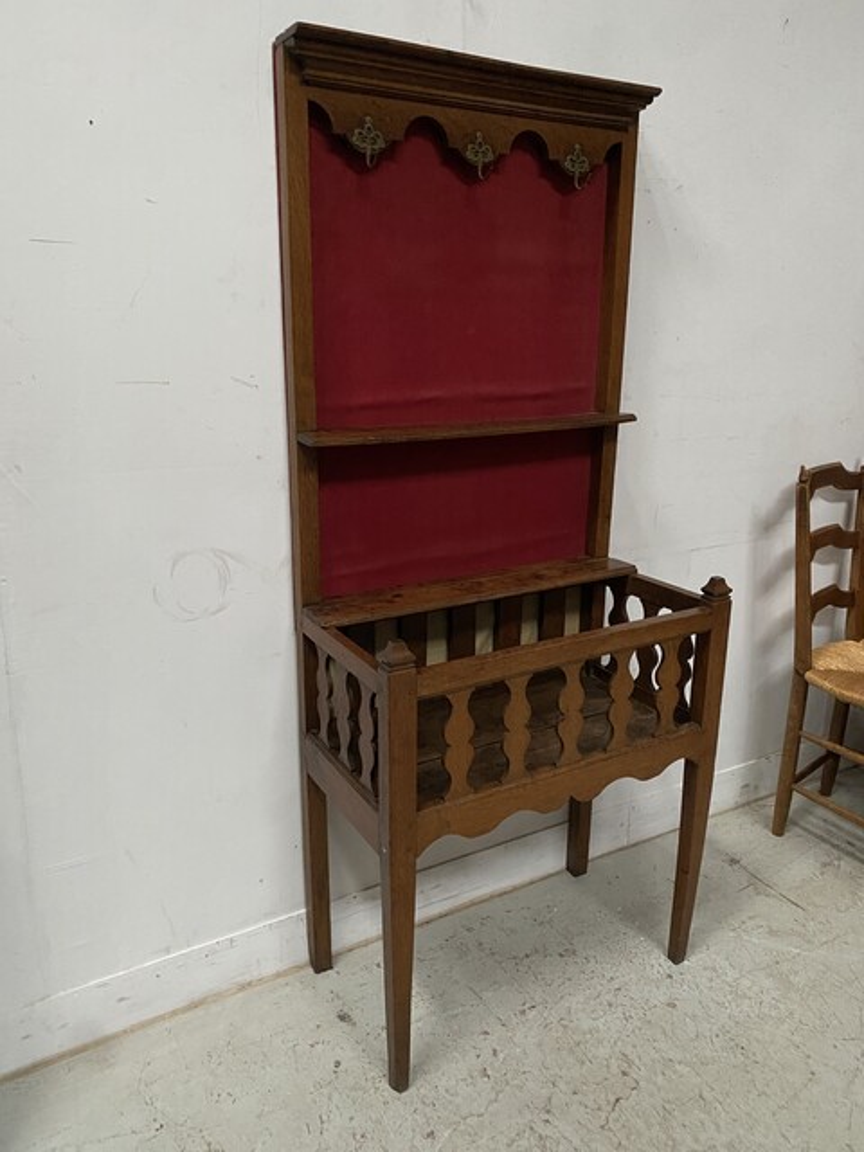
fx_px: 865
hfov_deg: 53.1
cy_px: 576
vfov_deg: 67.3
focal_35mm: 26
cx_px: 432
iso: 640
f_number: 1.8
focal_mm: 4.25
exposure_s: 1/30
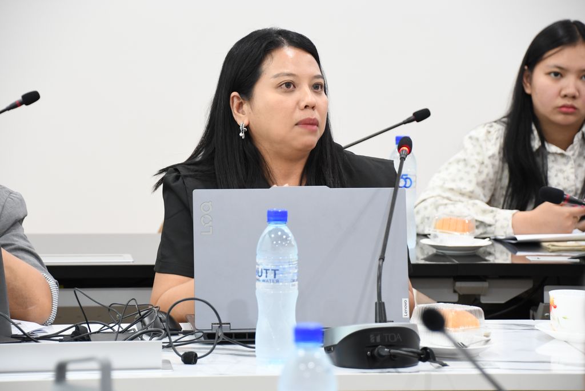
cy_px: 196
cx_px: 292
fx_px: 2681
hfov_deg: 12.5
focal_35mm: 165
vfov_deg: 8.3
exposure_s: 1/30
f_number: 5.6
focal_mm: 110
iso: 1600
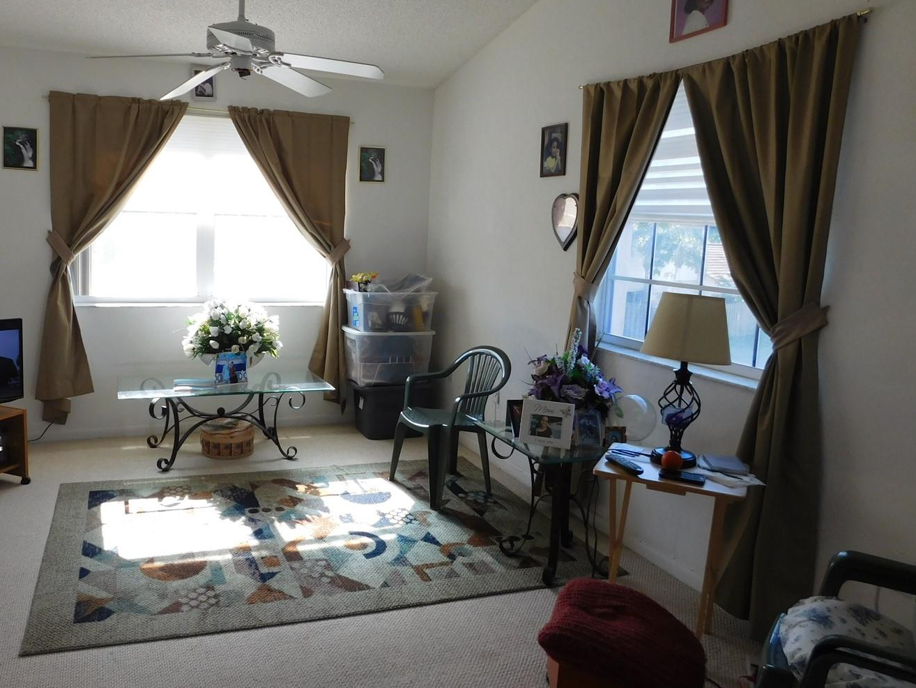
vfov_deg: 49.7
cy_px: 322
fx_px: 741
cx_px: 367
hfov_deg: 62.9
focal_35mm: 28
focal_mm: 4
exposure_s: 1/125
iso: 125
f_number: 3
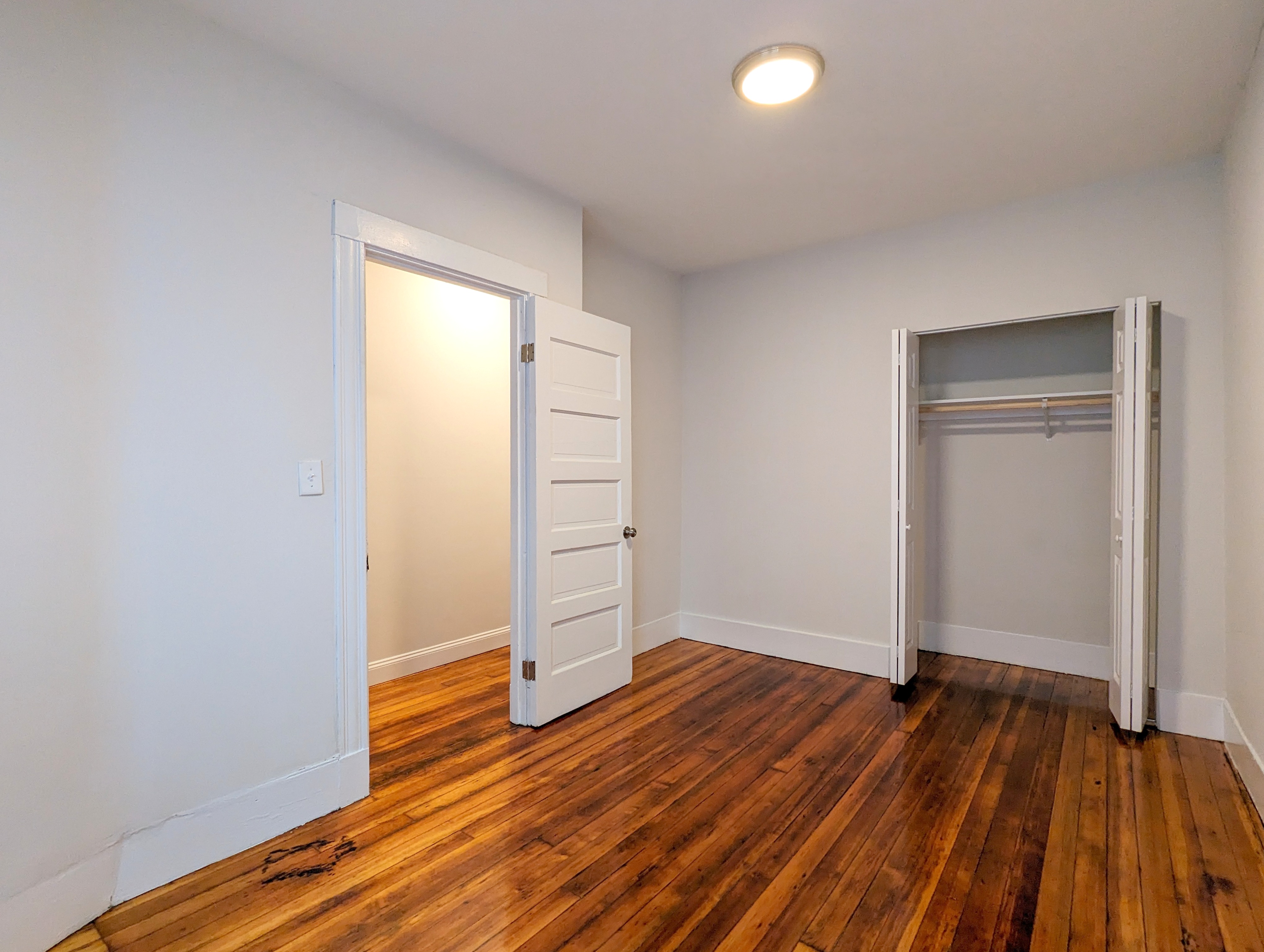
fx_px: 585
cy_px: 476
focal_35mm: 16
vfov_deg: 78.2
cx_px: 632
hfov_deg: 94.4
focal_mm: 2.35
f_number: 2.2
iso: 228
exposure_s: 1/74.5
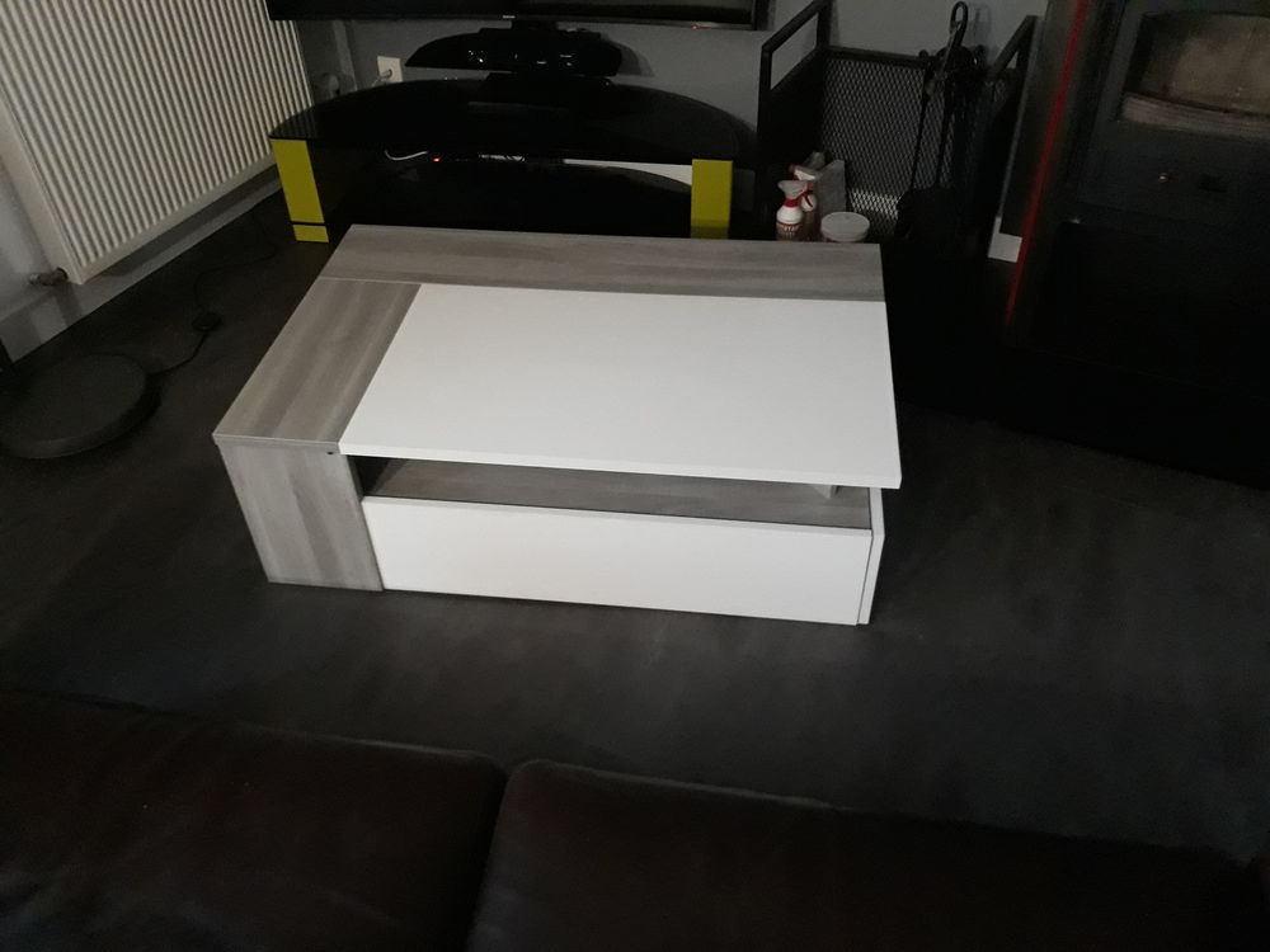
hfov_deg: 65.3
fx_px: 991
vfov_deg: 51.4
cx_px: 635
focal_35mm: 27
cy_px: 476
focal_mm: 3.71
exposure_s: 1/25
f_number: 1.7
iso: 640
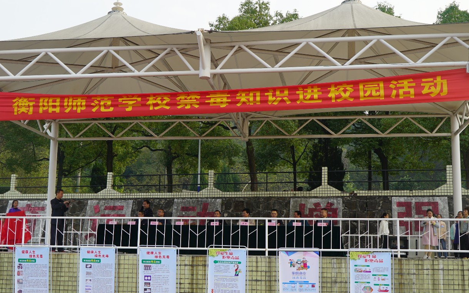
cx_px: 222
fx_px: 601
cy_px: 174
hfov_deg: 42.6
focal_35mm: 47
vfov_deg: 27.4
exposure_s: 1/100
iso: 100
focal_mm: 35
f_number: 6.3
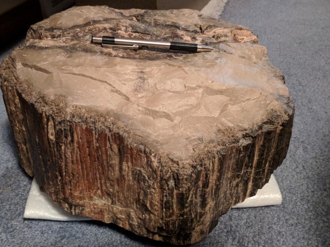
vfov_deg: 44.1
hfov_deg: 56.7
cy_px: 118
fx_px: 305
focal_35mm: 32
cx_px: 145
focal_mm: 4.67
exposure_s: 1/24
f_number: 2
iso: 1157
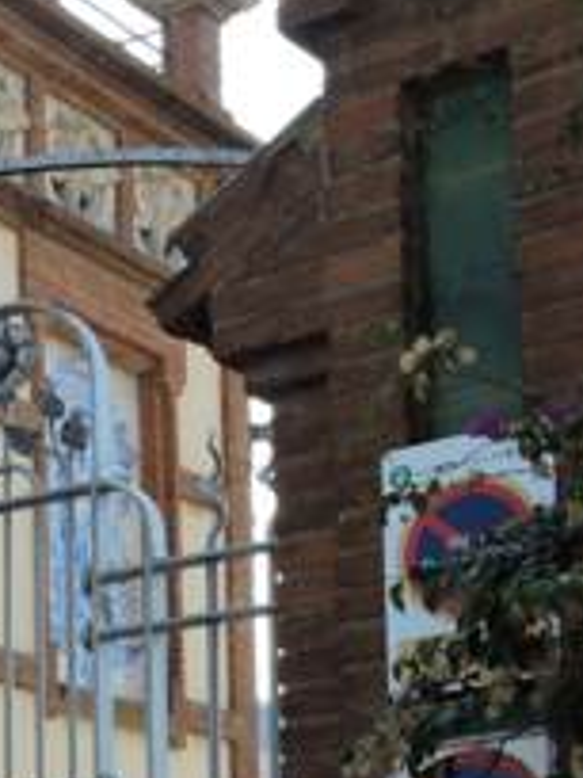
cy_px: 709
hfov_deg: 15.2
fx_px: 2111
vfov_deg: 20.4
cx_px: -103
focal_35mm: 94
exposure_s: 1/400
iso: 100
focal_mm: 4.3
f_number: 3.3
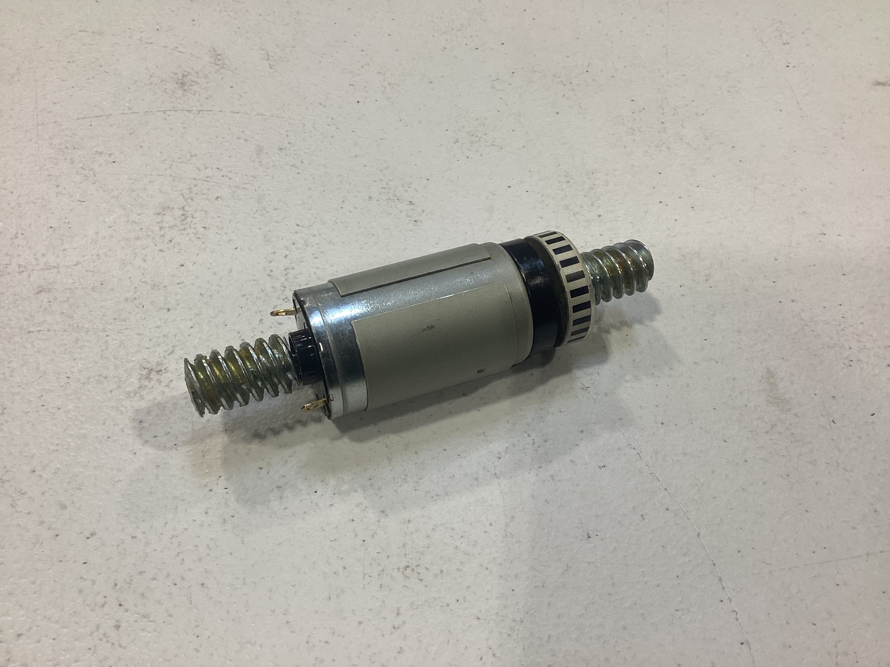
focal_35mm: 31
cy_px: 334
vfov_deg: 45.4
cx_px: 445
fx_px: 797
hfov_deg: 58.4
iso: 64
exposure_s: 1/60
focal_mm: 3.3
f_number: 2.4
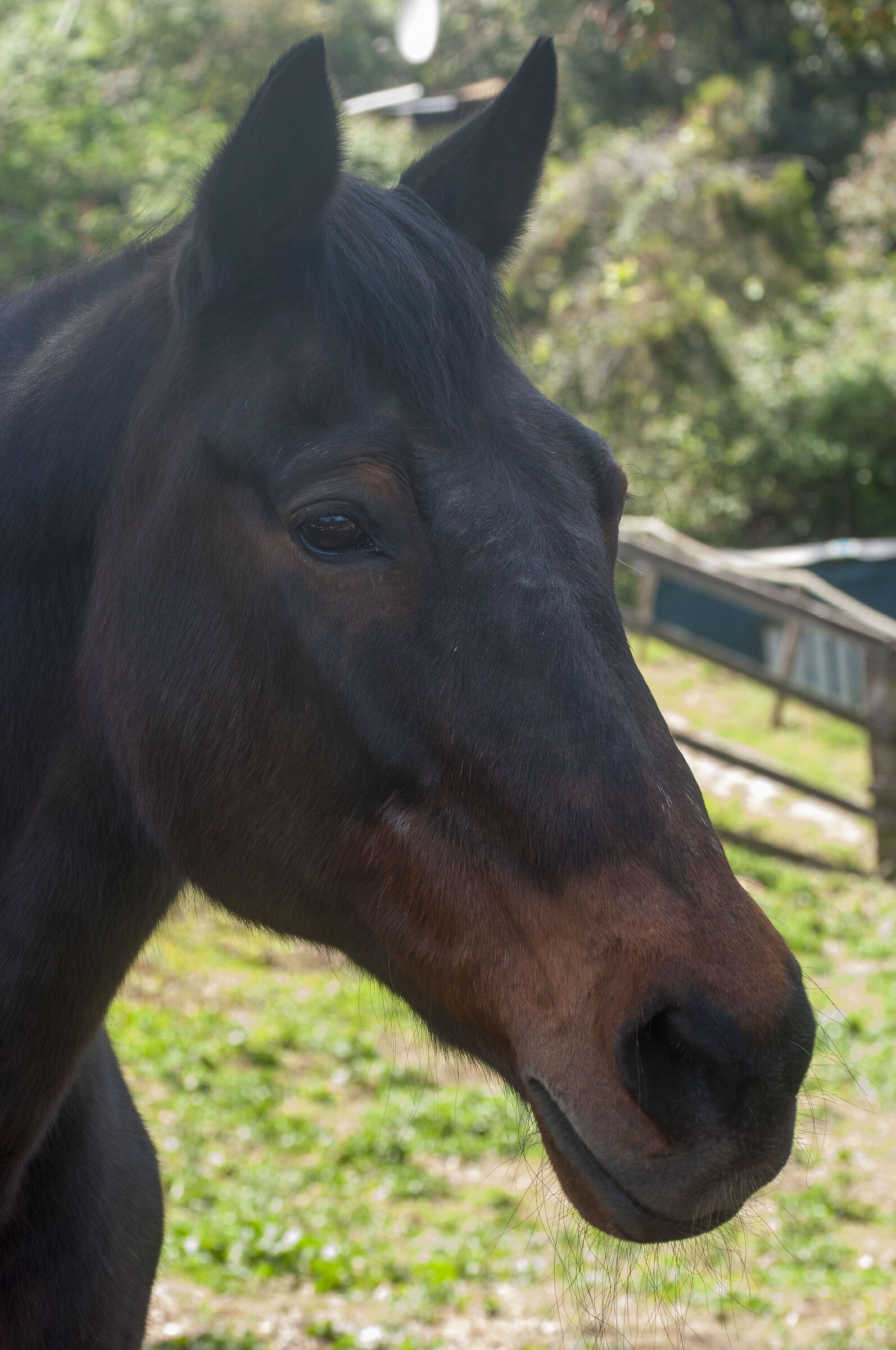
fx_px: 5895
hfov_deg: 8.7
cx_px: 448
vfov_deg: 13.1
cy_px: 675
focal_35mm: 158
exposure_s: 1/125
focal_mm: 105
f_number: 13
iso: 1000
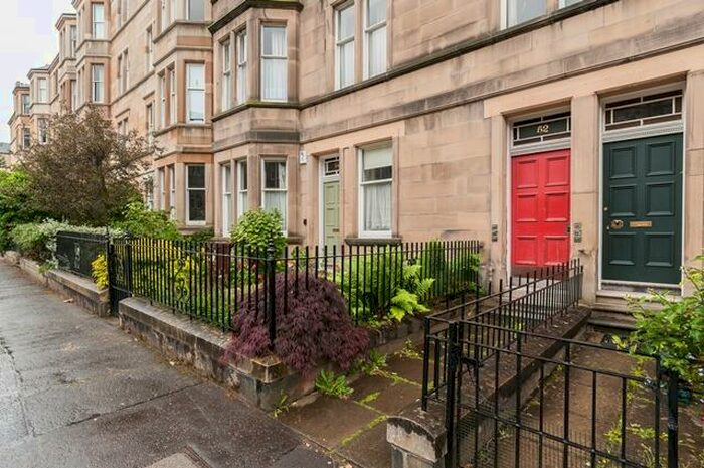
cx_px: 352
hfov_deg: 90.1
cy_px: 234
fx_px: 352
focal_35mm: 18
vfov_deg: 67.3
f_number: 11
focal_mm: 12
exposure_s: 1/50
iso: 200
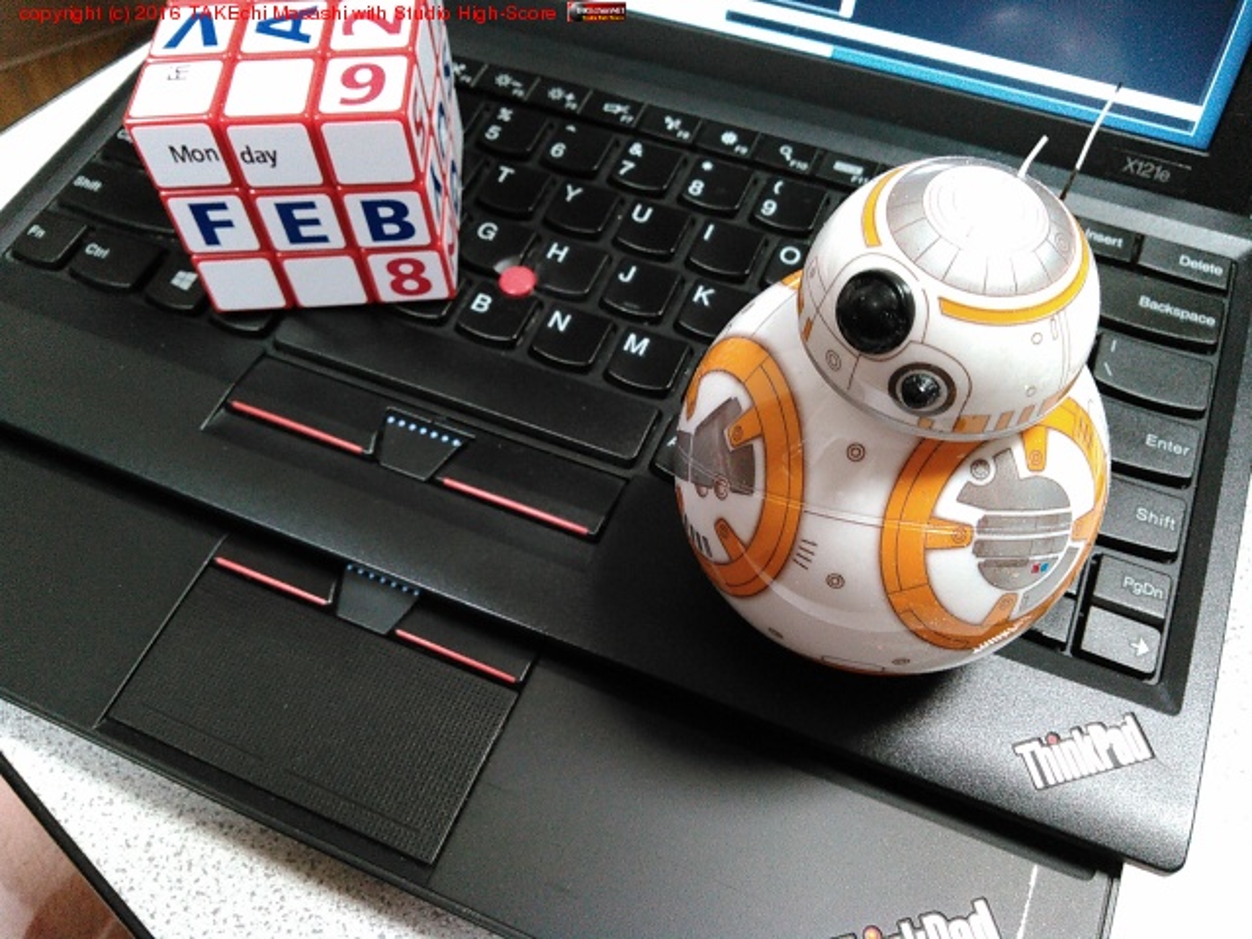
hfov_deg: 60.0
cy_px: 470
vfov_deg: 46.8
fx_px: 1085
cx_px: 626
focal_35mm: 30
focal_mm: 4
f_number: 2.4
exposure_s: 1/15
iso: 640
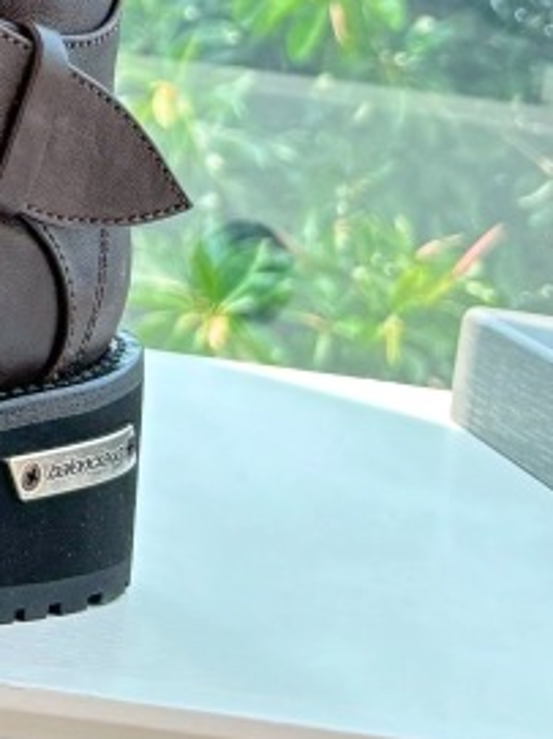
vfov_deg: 13.3
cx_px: -651
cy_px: -444
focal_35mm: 138
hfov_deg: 9.8
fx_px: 2942
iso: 40
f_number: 1.6
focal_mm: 5.96
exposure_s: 1/221
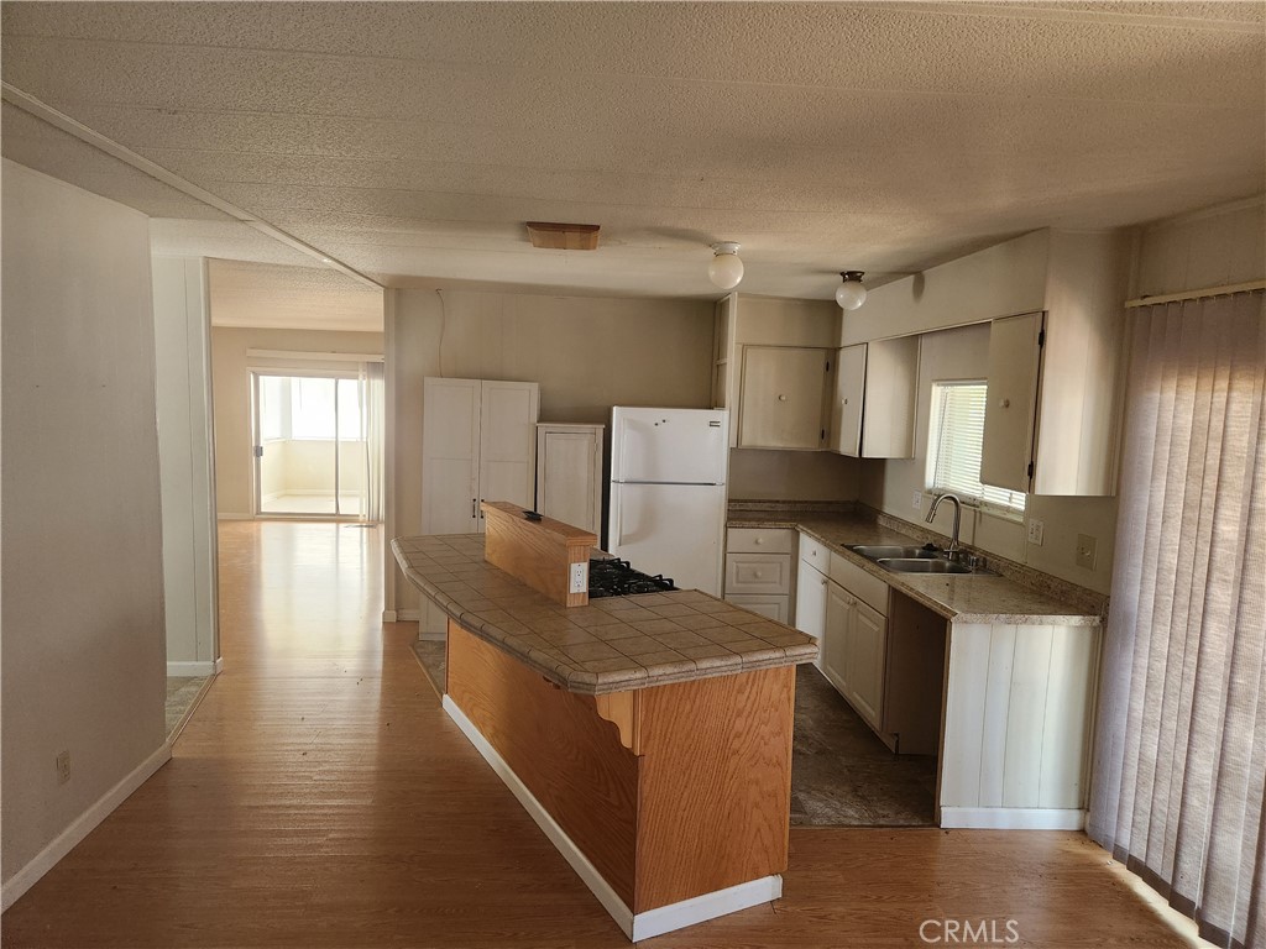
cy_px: 474
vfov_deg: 58.9
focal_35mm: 23
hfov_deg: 73.9
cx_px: 633
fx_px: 841
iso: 500
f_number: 1.8
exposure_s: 1/120
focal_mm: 5.4
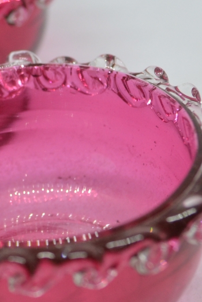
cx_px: -11
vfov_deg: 17.2
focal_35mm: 119
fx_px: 1000
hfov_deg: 11.4
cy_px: 179
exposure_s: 1/60
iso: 400
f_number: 4.2
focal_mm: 26
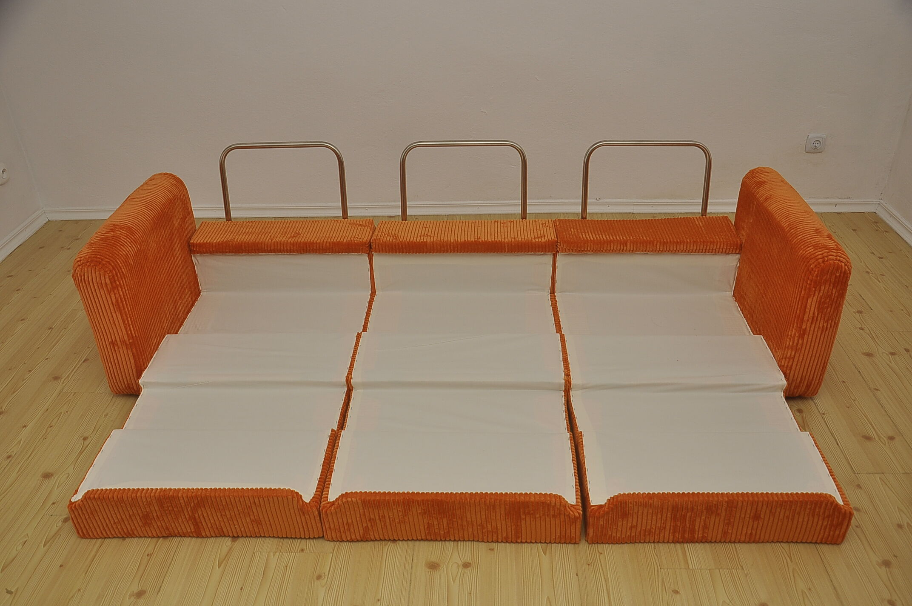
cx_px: 456
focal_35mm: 32
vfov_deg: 41.6
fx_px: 797
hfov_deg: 59.6
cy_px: 303
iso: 200
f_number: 5
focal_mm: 21
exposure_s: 1/200
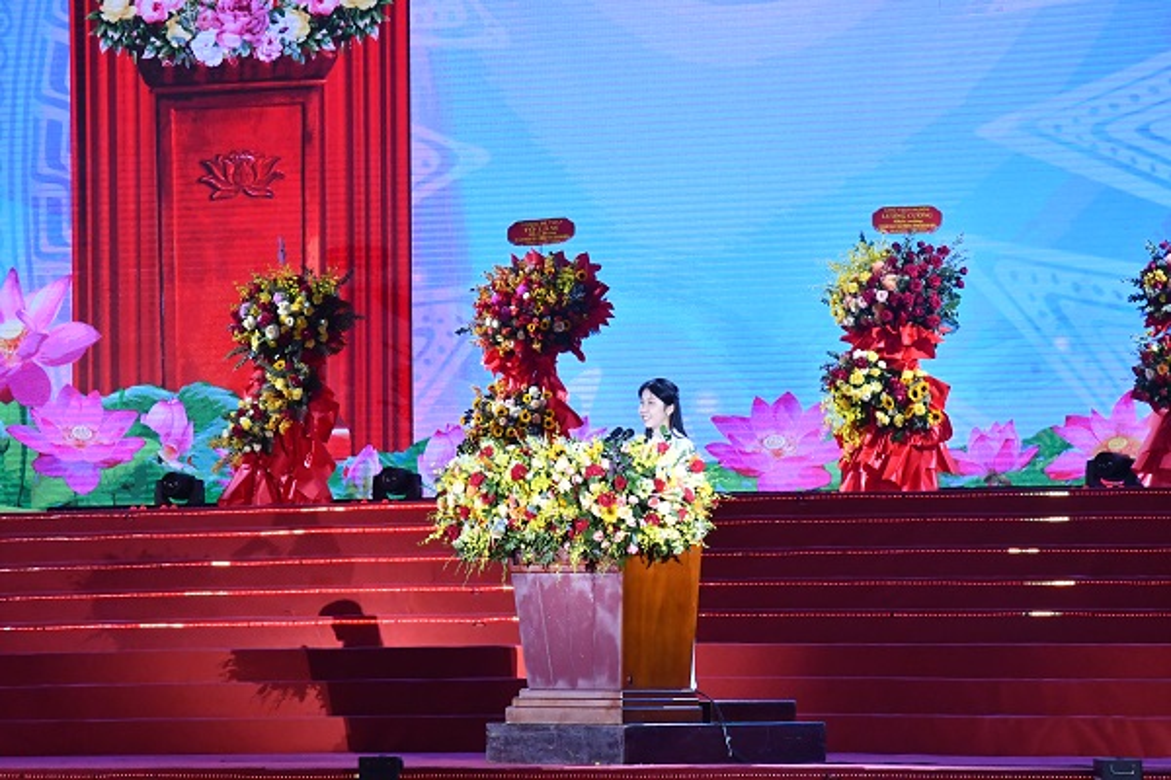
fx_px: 5855
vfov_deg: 7.6
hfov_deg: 11.4
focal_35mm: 180
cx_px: 586
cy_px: 390
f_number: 13
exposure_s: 1/200
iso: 5000
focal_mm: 120
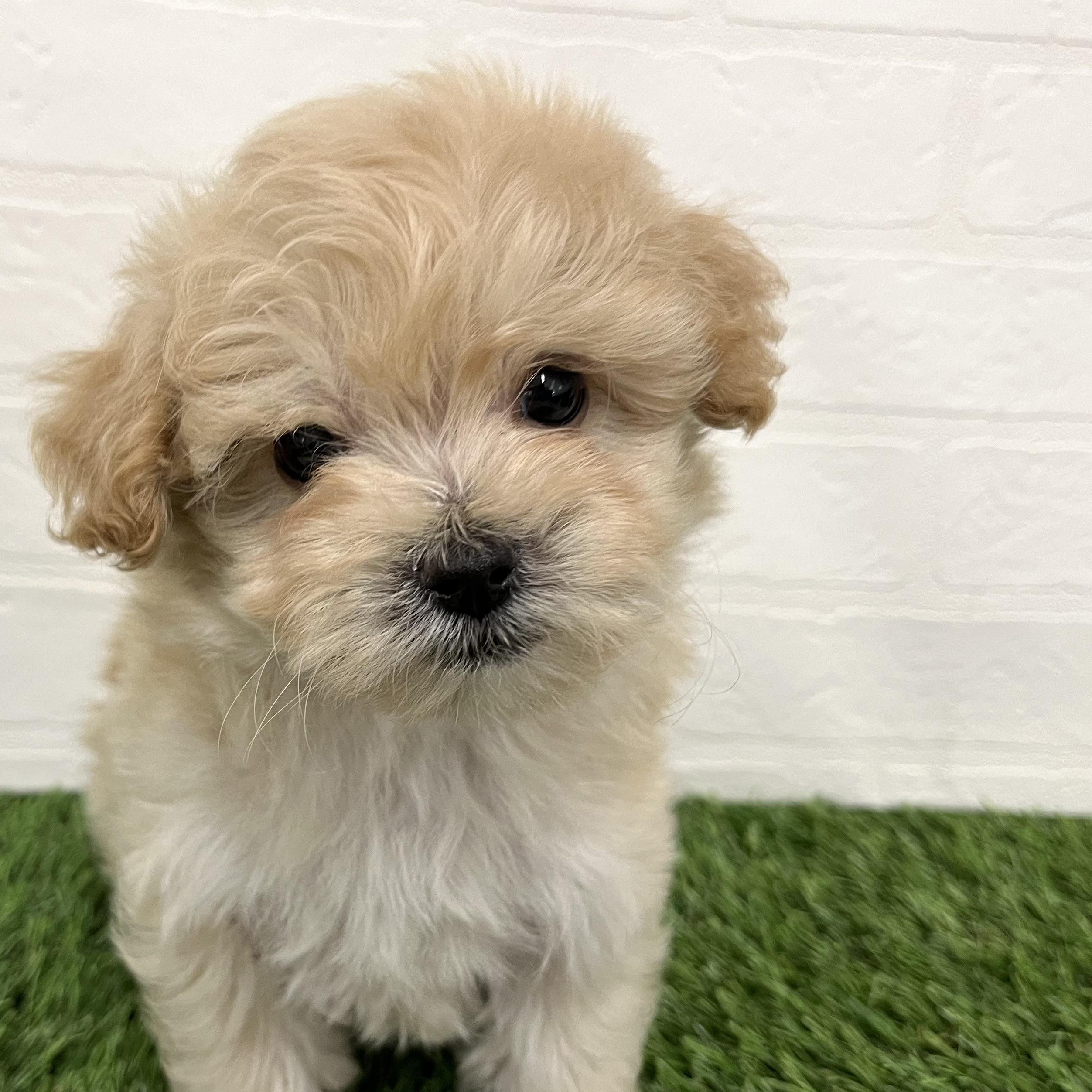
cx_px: 395
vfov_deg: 44.8
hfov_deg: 44.5
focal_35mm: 37
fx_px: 1321
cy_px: 640
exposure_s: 1/50
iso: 100
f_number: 1.6
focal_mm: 5.1
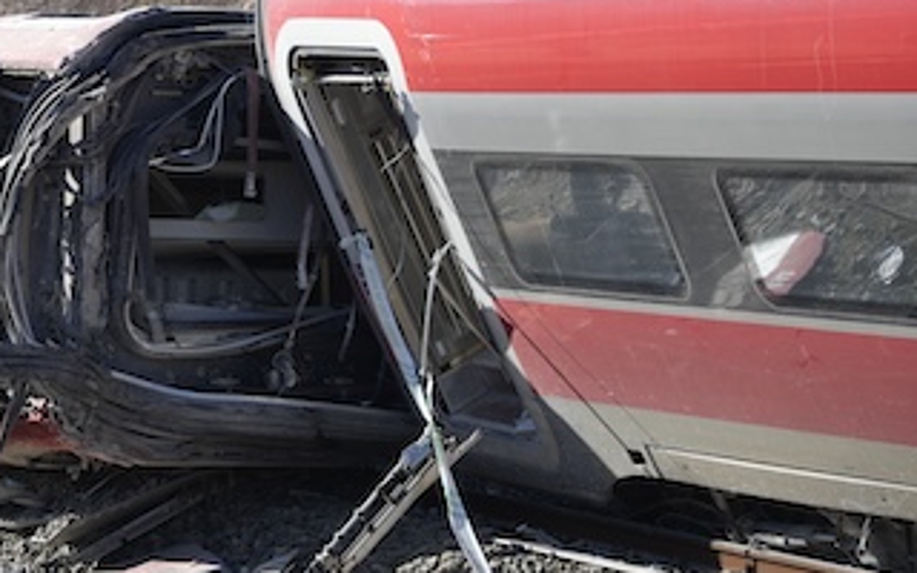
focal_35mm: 156
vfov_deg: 8.4
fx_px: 3899
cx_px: 6
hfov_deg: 13.2
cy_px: 239
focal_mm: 70
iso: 100
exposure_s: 1/1250
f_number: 2.8
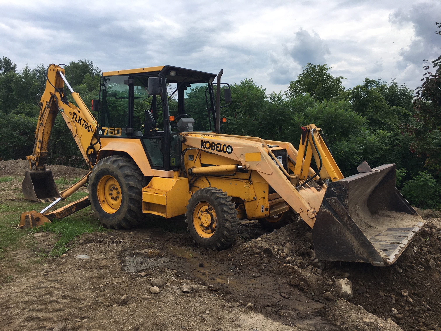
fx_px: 369
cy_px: 166
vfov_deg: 48.2
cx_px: 220
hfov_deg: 61.7
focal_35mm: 29
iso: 25
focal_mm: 4.15
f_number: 2.2
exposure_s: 1/1115
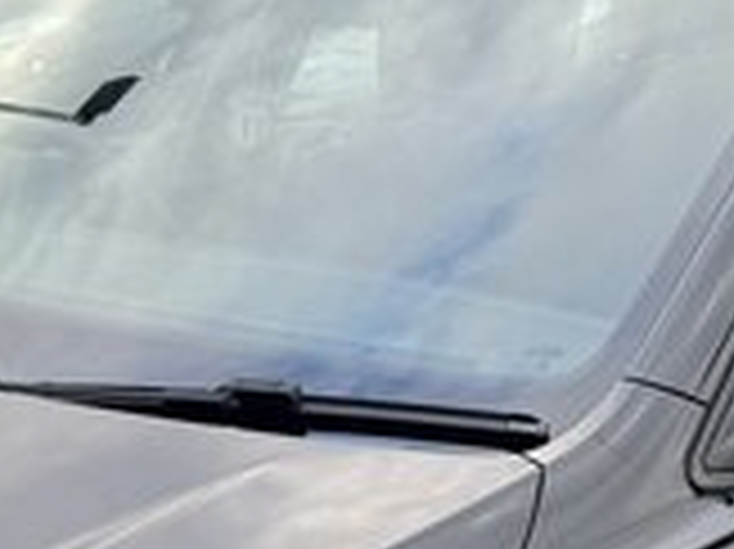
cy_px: 900
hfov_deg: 16.6
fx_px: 2500
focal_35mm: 118
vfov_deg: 11.8
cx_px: 135
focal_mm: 6.76
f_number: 1.78
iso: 64
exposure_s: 1/145
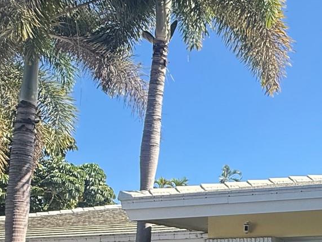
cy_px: 200
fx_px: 465
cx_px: 329
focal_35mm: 50
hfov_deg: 34.4
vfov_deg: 28.4
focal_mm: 2.22
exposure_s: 1/1211
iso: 50
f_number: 2.2
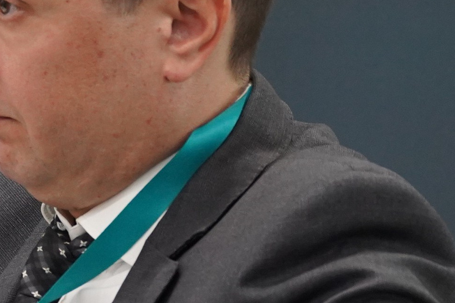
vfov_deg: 1.3
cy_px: 178
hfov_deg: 2.0
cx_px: 59
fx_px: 13136
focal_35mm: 1040
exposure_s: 1/125
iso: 3200
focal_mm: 223
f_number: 5.6
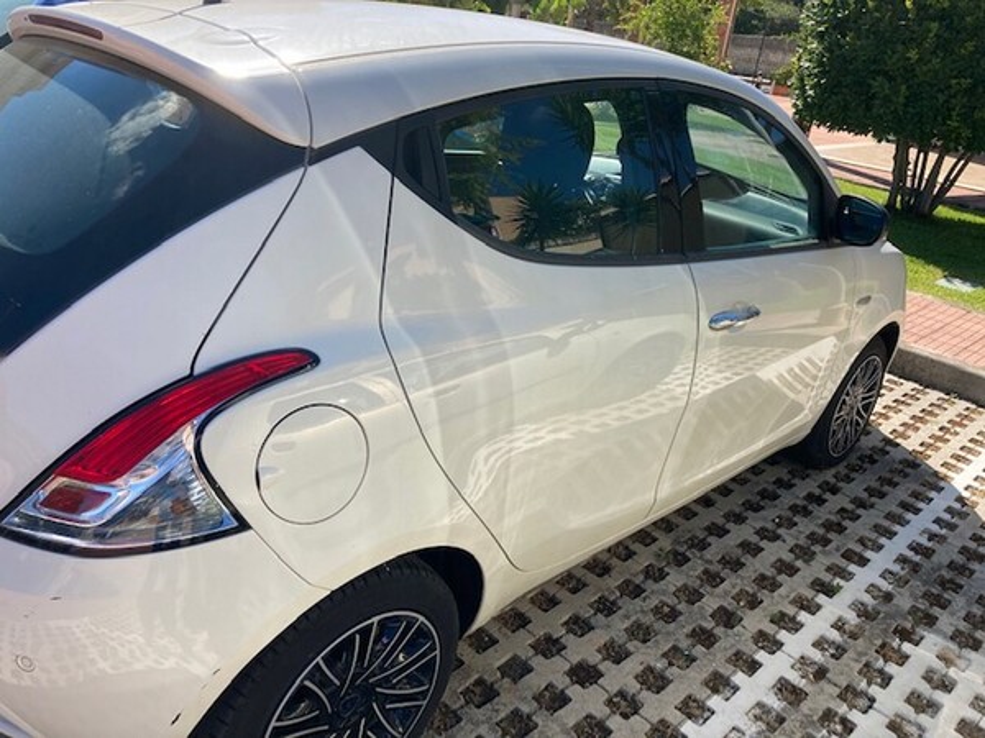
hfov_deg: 63.4
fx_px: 797
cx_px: 492
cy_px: 369
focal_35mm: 28
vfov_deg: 49.7
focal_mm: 3.99
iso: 20
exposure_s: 1/1429
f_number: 1.8
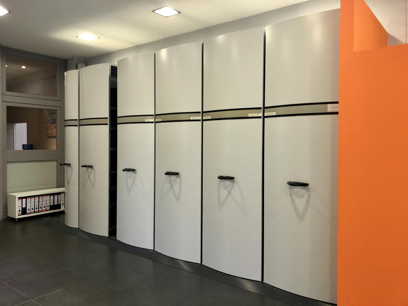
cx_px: 204
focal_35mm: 28
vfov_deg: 49.7
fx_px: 330
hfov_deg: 63.4
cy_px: 153
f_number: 1.8
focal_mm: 3.99
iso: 40
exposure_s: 1/17
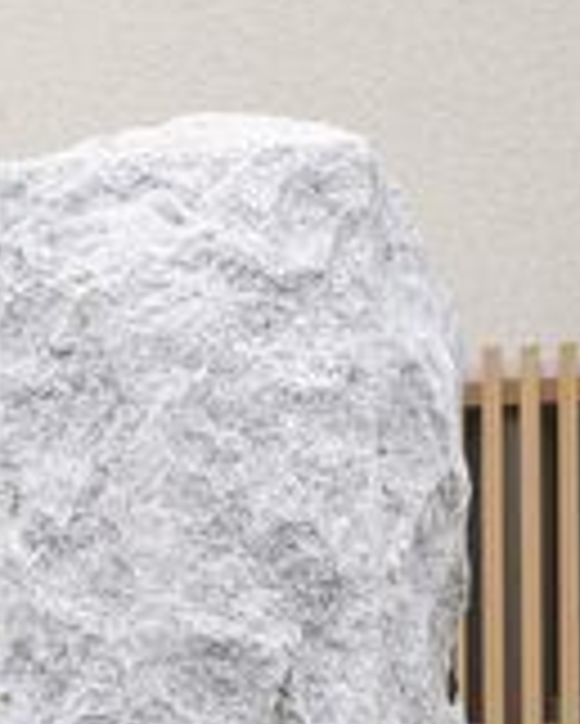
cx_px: -1124
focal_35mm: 210
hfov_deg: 6.7
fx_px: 4502
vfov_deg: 9.0
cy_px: 1023
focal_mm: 30
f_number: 10
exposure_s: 1/320
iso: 400
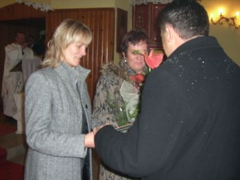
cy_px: 90
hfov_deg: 48.9
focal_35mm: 38
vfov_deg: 37.8
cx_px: 120
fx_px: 264
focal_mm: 6.2
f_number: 2.7
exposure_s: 1/60
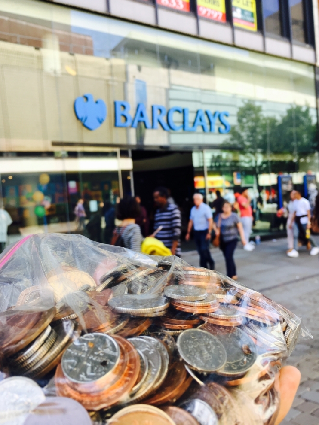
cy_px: 208
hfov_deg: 46.8
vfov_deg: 60.0
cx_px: 157
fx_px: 369
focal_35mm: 30
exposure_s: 1/130
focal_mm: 4.15
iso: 25
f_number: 2.2
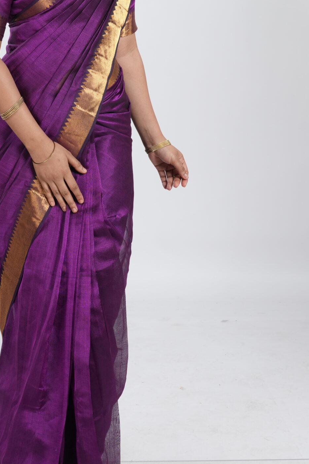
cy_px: 162
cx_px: 79
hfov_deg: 15.0
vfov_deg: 22.3
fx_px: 1172
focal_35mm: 91
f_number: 8
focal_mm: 50
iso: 640
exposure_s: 1/160
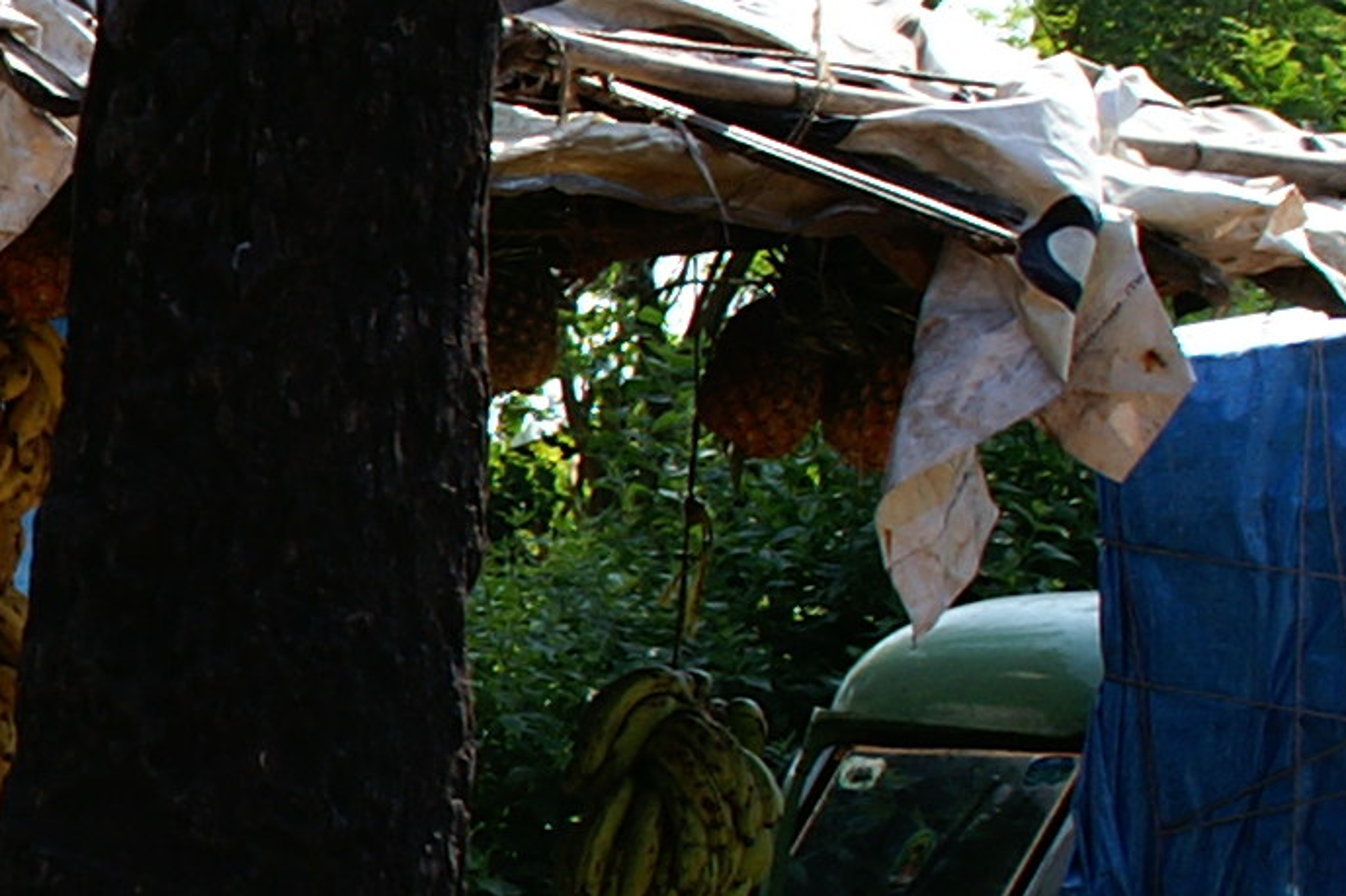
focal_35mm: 157
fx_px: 5868
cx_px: -1067
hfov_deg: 12.0
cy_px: 554
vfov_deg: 8.7
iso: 200
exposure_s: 1/500
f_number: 6.3
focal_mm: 24
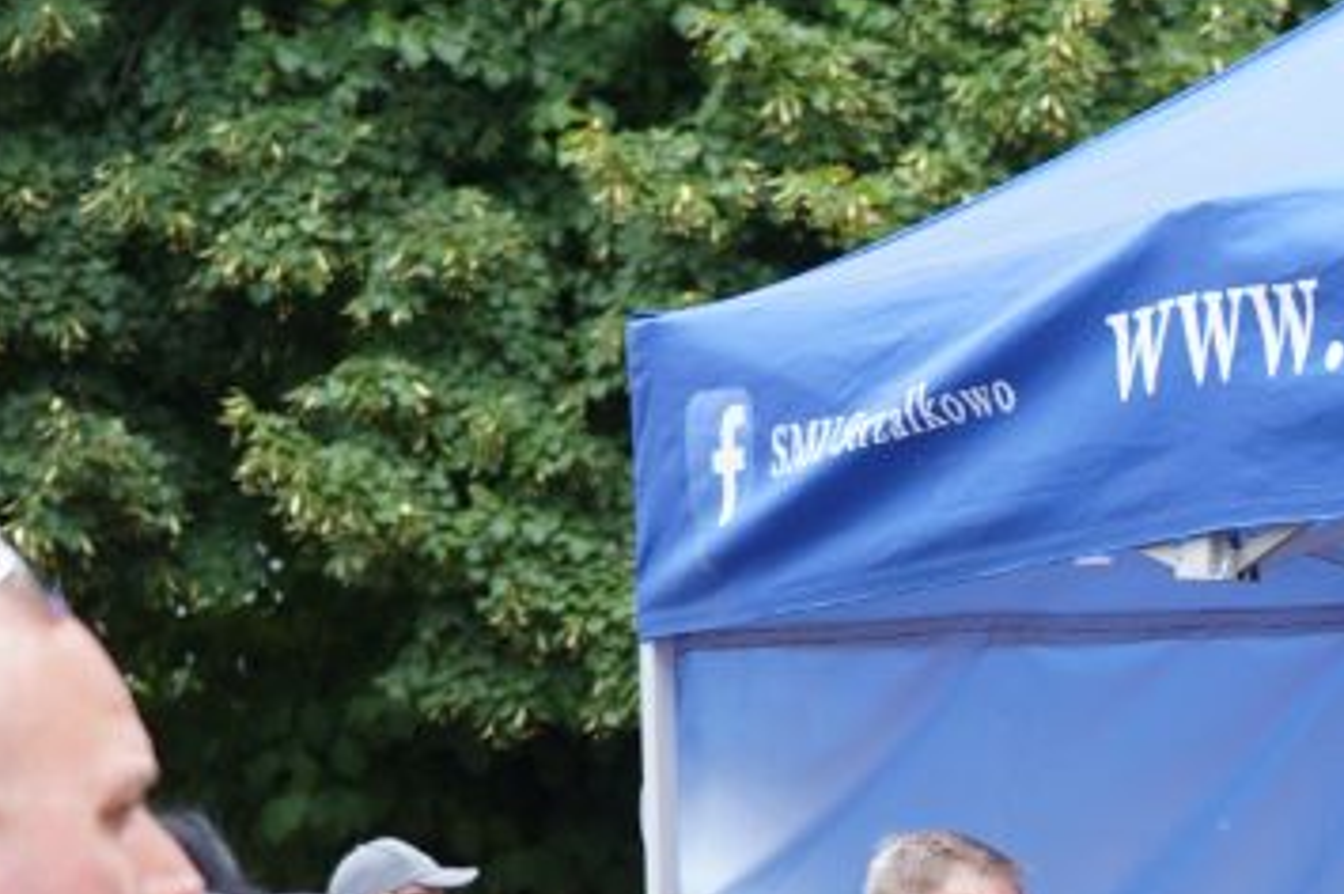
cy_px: 926
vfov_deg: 7.3
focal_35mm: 187
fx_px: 6975
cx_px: 2116
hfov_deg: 10.6
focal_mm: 51
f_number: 4
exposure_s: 1/100
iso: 160
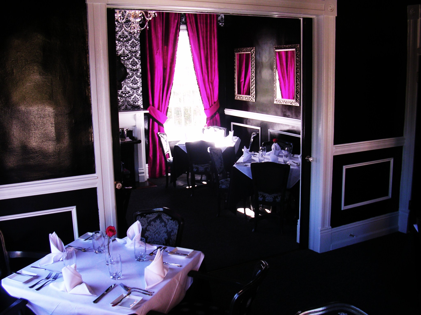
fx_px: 462
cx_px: 210
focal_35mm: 38
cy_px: 158
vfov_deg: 37.7
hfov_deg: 49.0
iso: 50
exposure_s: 1/33.3
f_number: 2.8
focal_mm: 5.8
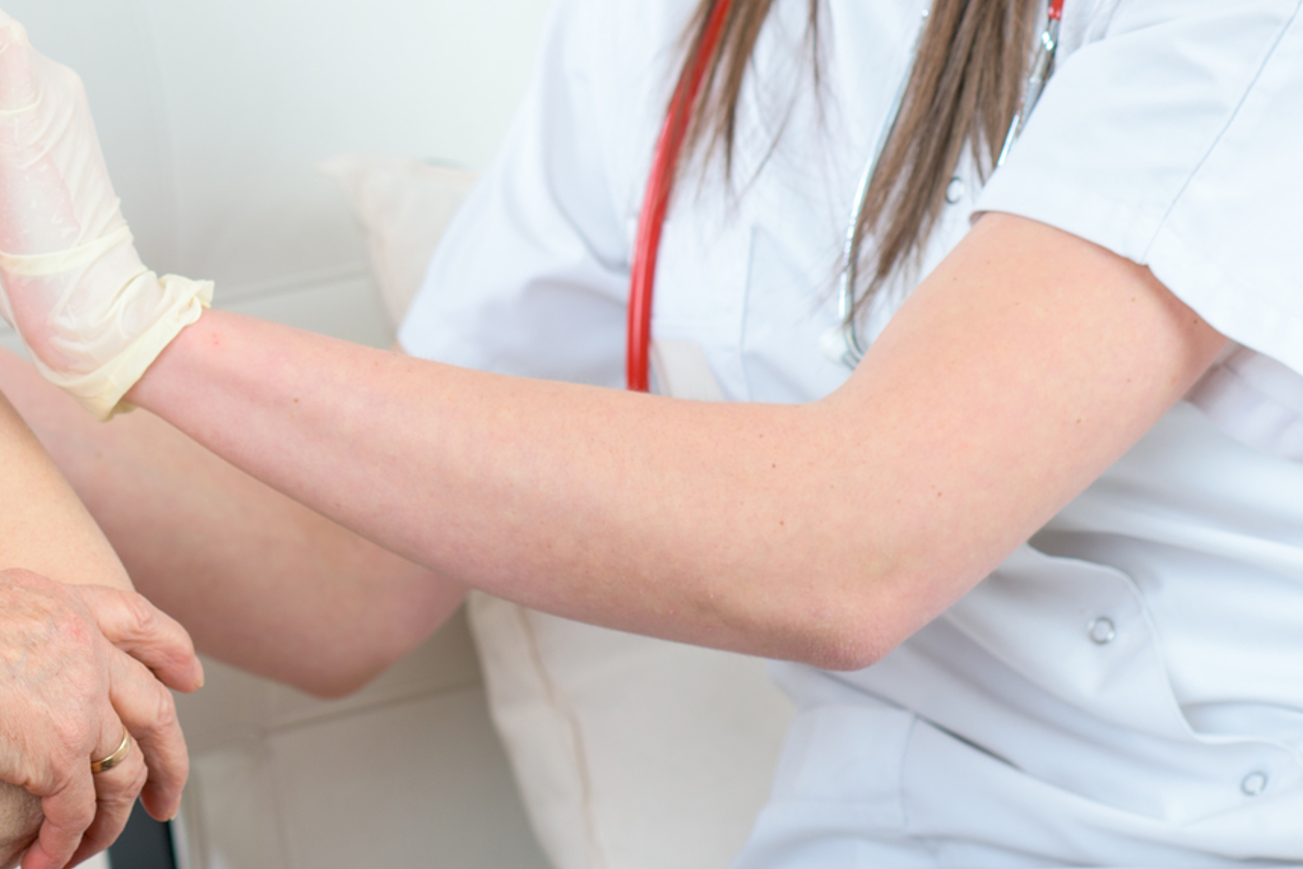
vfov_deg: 6.9
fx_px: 7167
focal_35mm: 198
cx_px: 109
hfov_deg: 10.3
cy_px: -71
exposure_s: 1/125
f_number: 4
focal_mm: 85
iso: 100
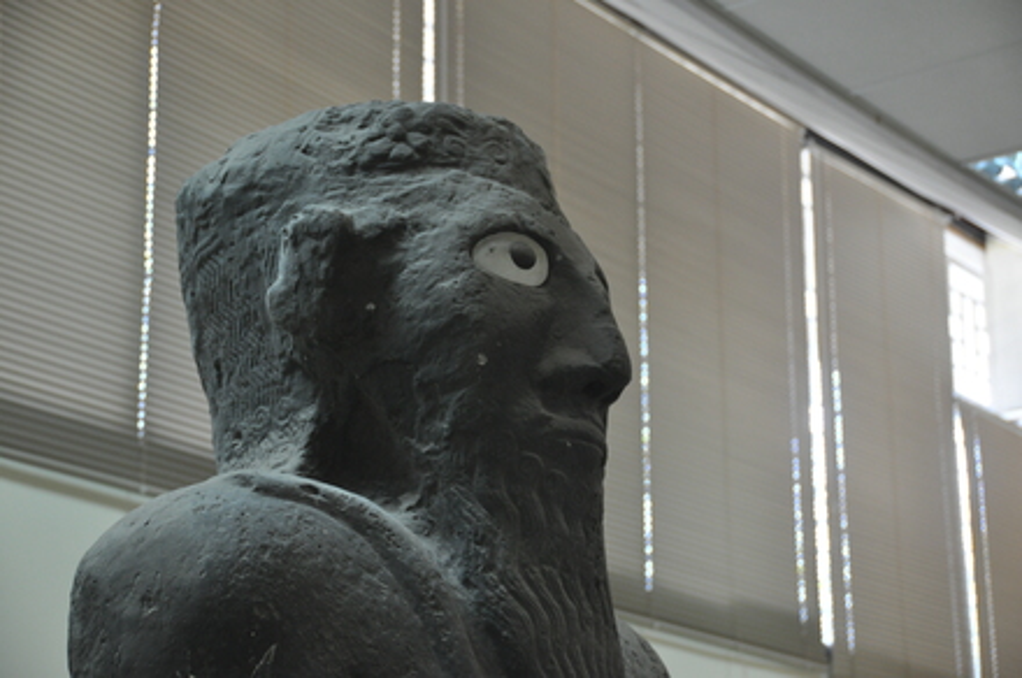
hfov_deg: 24.2
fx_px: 2381
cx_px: 511
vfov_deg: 16.2
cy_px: 339
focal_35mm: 84
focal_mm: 56
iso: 800
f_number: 4.8
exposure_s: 1/60
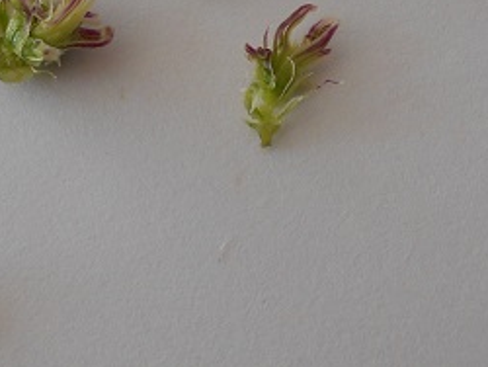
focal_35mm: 60
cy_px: 11
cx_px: 141
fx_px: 847
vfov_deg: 23.5
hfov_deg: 31.7
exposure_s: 1/60
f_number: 3.4
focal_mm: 5.1
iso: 80
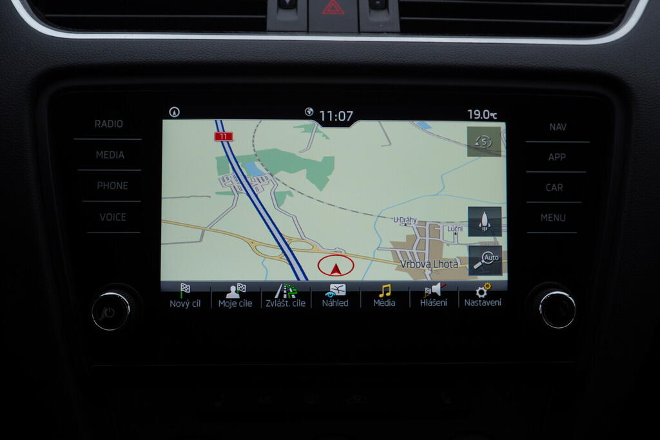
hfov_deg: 53.1
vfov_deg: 36.9
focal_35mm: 36
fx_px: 660
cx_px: 330
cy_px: 220
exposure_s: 1/125
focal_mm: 24
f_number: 5
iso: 125
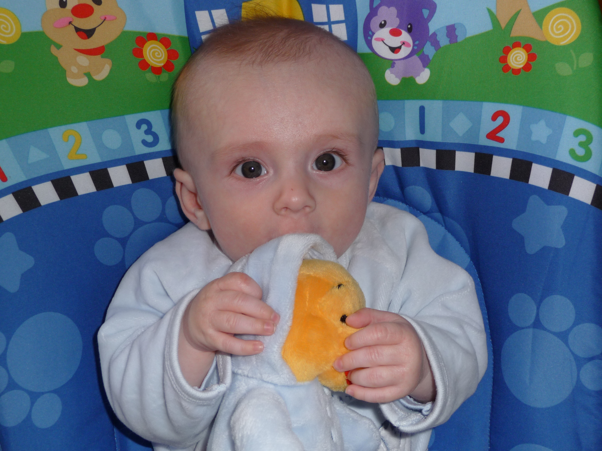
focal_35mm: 45
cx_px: 301
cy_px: 226
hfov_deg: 42.1
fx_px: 783
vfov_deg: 32.2
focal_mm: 7.6
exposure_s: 1/30
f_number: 4.1
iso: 100
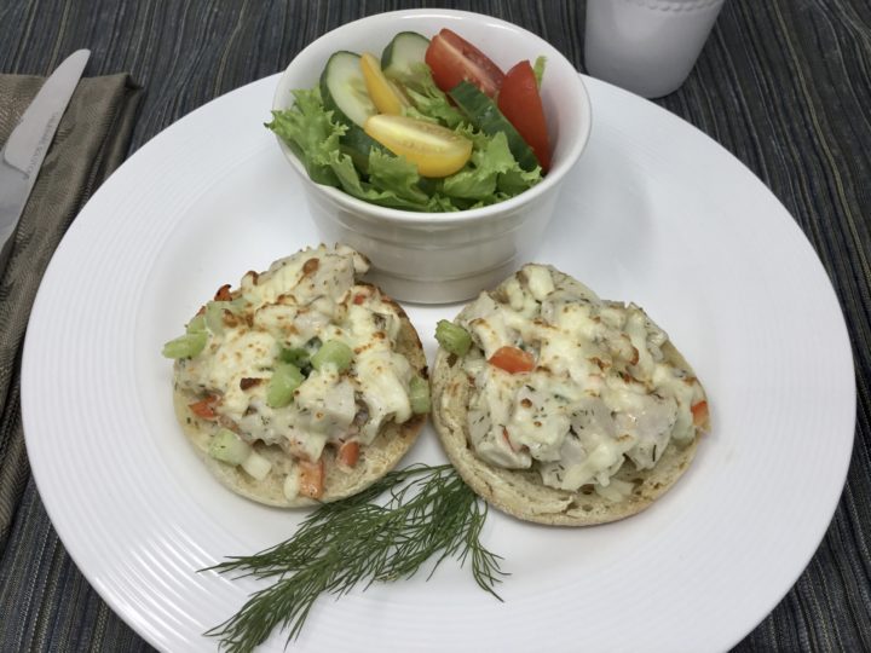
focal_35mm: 31
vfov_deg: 45.4
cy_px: 326
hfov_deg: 58.4
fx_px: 780
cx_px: 436
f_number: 2.4
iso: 32
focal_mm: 3.3
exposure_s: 1/120
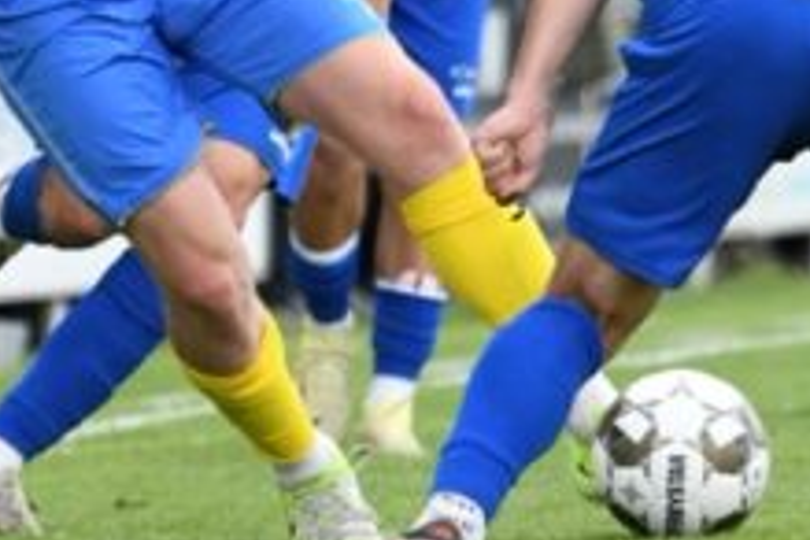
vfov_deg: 0.9
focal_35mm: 1494
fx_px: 33612
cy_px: 67
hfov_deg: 1.4
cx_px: 496
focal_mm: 320
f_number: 5.6
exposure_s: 1/1600
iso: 2500
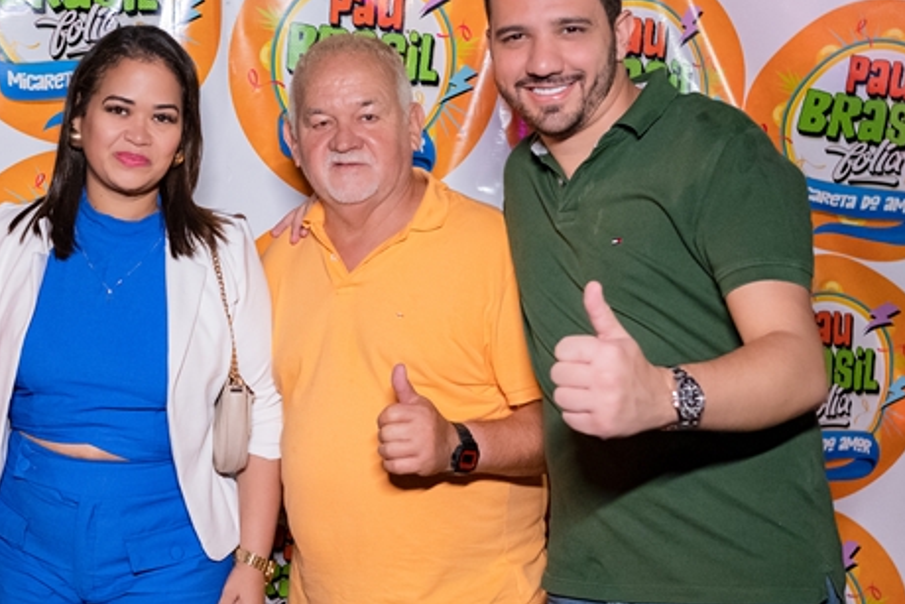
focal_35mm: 58
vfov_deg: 23.4
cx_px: 241
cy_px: 354
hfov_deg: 33.9
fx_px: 1458
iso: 2500
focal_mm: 24
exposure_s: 1/200
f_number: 2.8
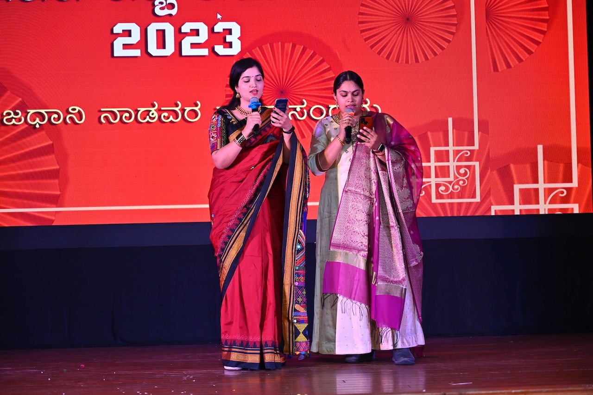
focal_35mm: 70
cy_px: 198
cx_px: 296
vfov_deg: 19.5
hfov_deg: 28.8
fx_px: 1153
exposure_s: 1/250
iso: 1250
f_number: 4
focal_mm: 70
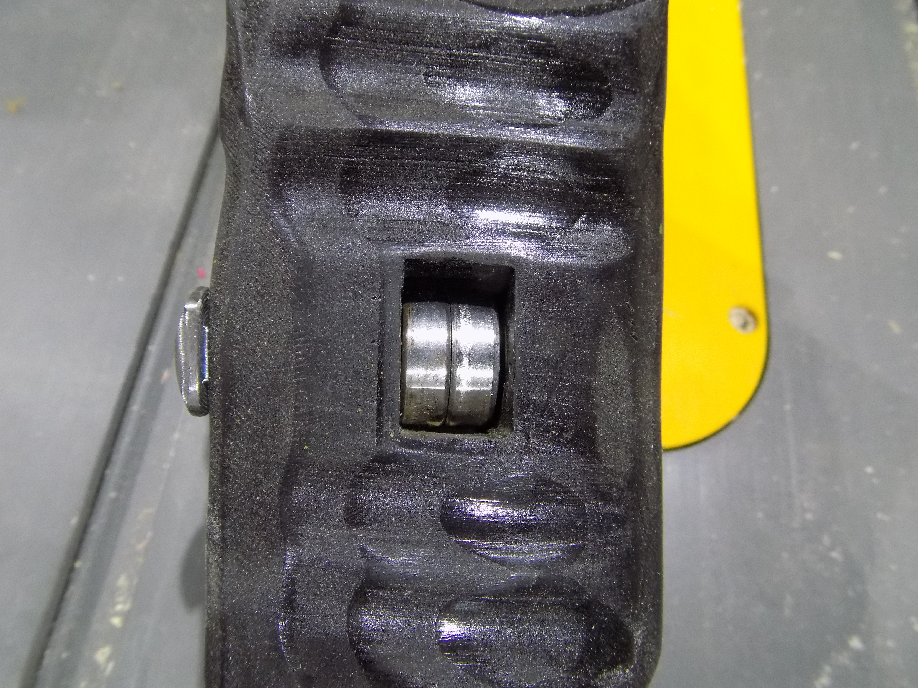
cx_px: 459
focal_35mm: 24
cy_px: 344
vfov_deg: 56.8
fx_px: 636
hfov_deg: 71.6
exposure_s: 1/20
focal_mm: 4.3
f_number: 3.1
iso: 400
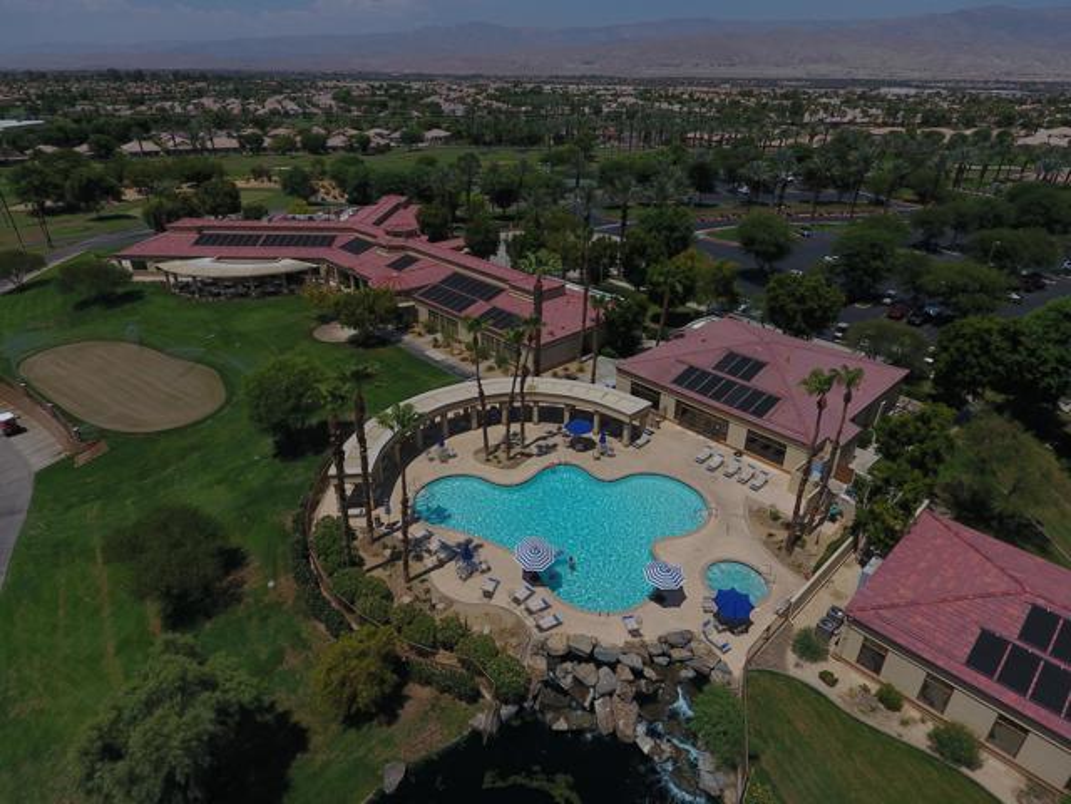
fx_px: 619
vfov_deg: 66.0
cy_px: 402
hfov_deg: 81.7
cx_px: 536
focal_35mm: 20
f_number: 2.8
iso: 100
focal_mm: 3.61
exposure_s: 1/3413
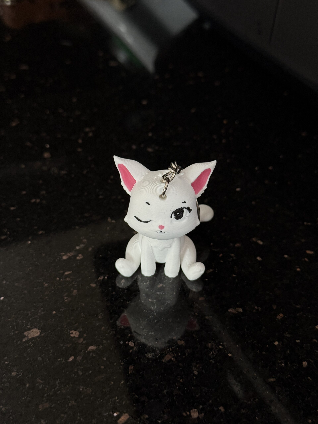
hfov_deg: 30.3
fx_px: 588
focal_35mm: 48
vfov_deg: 39.7
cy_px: 212
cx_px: 159
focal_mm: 6.76
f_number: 1.78
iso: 160
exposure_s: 1/60
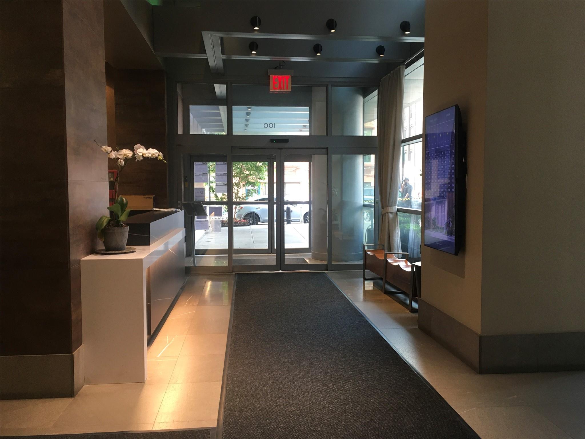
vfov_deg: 48.2
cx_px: 292
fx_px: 490
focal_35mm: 29
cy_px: 220
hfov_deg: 61.7
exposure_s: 1/30
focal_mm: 4.15
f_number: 2.2
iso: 80
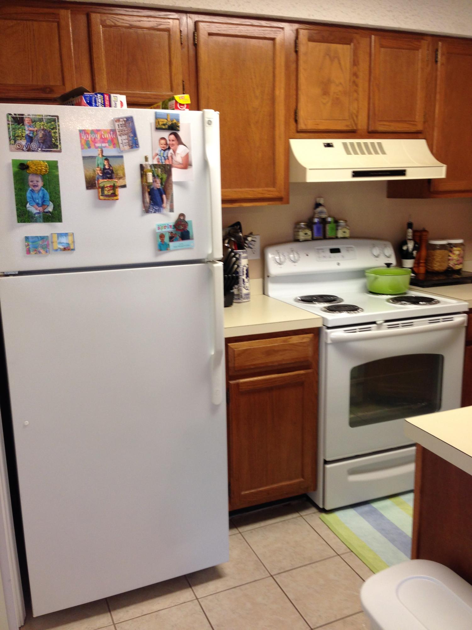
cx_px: 236
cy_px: 315
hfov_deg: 42.9
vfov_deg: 55.4
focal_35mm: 33
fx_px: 600
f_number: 2.4
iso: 64
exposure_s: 1/20
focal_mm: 4.12
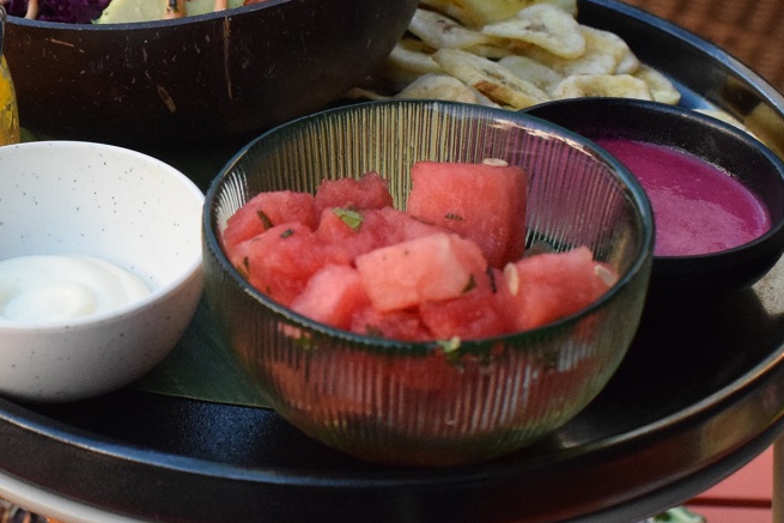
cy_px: 193
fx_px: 1917
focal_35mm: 88
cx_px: 49
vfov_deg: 15.5
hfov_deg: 22.4
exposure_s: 1/1000
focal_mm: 24
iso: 3200
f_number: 5.6
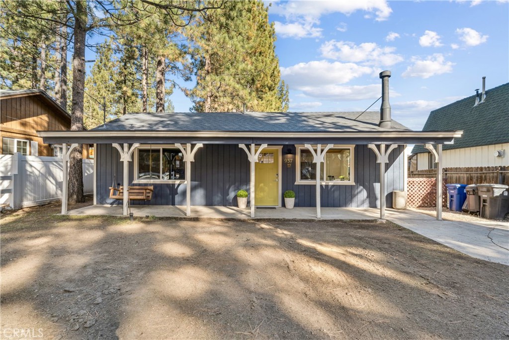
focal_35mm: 18
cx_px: 254
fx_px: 253
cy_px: 170
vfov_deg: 67.7
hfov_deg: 90.3
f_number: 22
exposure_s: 1/5
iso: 100
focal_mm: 17.9
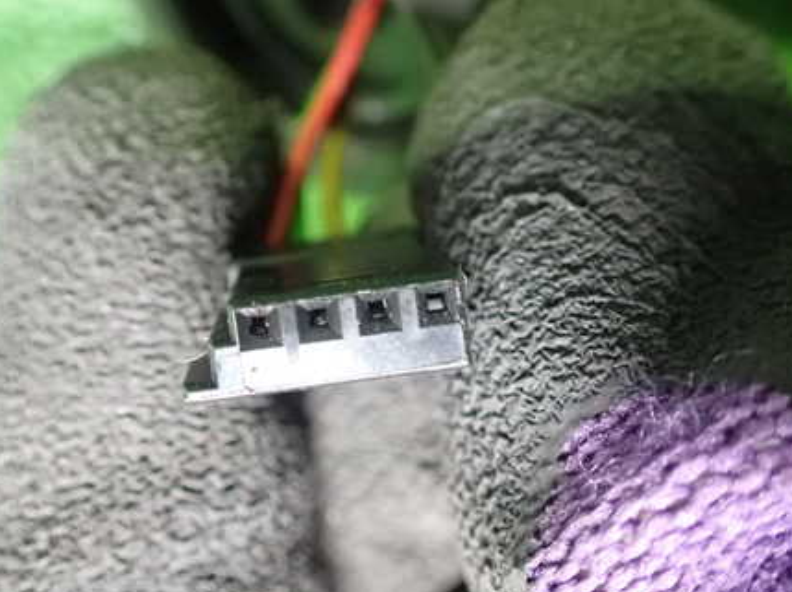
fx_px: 960
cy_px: 280
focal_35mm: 42
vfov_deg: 34.3
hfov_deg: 44.7
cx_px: 336
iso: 1600
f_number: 2.3
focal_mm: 5.4
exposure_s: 1/25
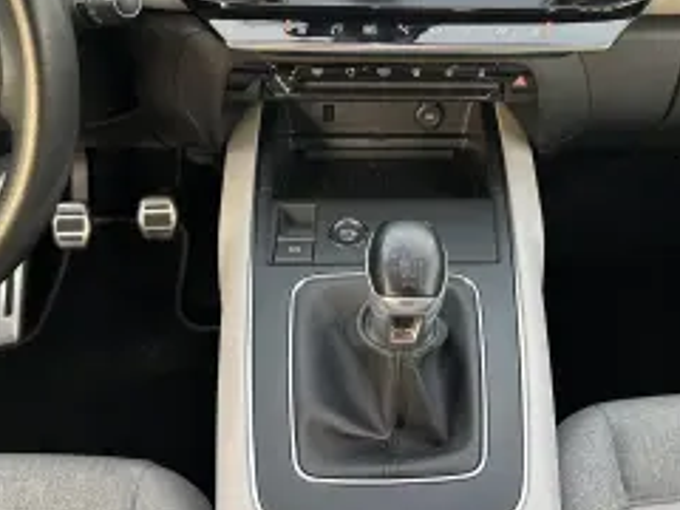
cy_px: 173
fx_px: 707
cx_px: 402
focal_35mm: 36
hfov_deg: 51.1
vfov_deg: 39.2
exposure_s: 1/60
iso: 250
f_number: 1.78
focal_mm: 6.86
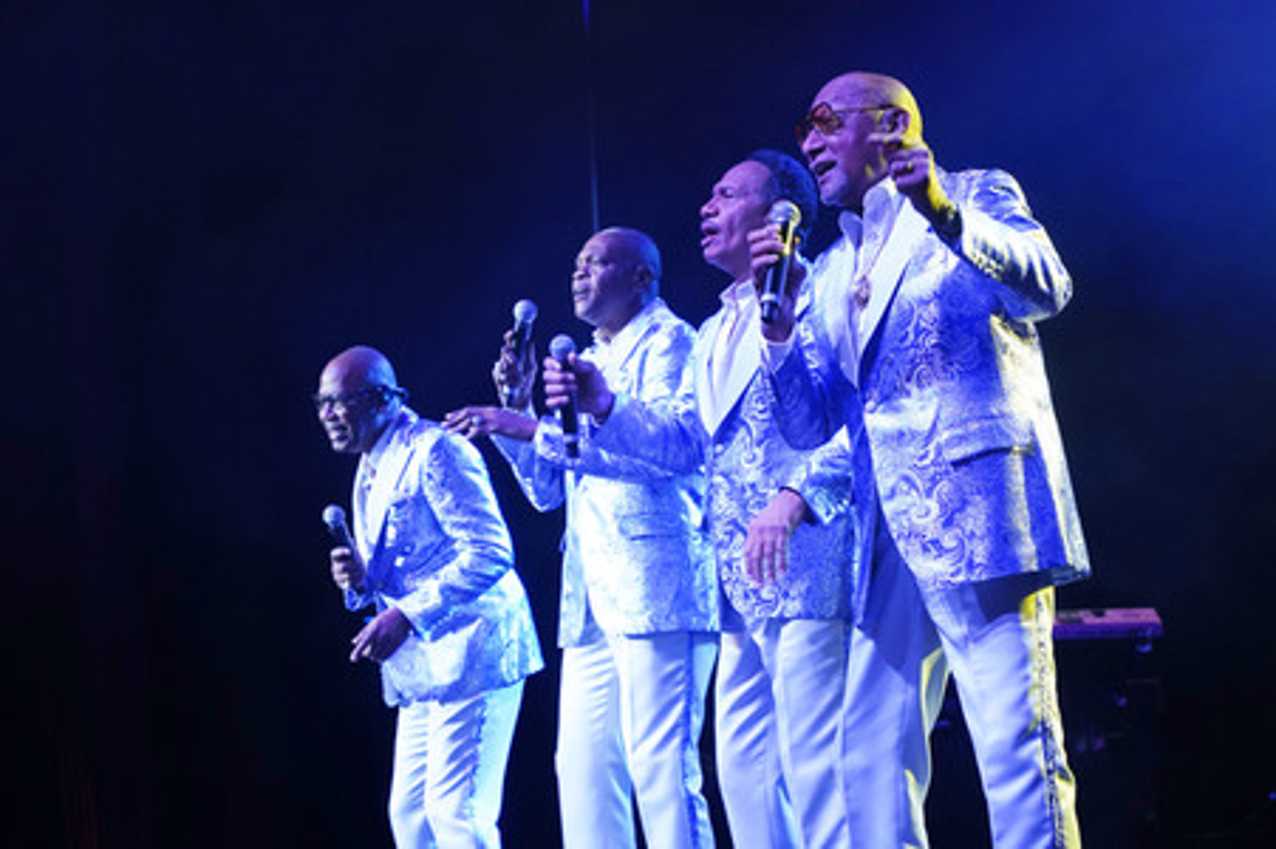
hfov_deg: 27.7
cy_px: 424
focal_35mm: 73
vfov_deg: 18.6
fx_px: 2585
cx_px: 638
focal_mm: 73
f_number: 5.6
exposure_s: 1/200
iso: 1600
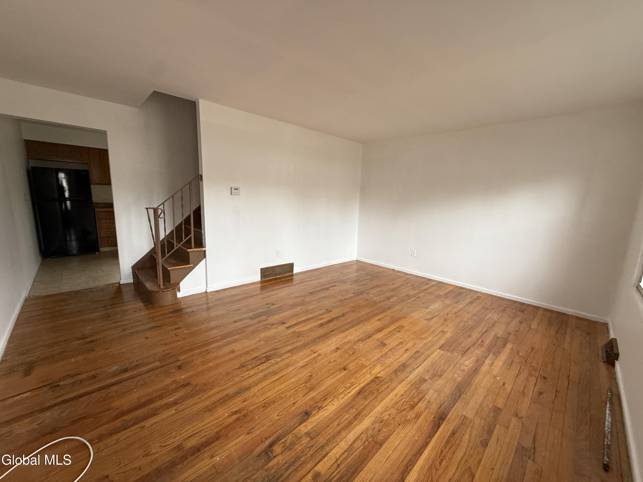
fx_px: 260
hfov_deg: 102.1
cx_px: 322
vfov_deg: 85.7
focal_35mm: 14
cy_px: 241
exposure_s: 1/99
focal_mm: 2.22
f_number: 2.2
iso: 160
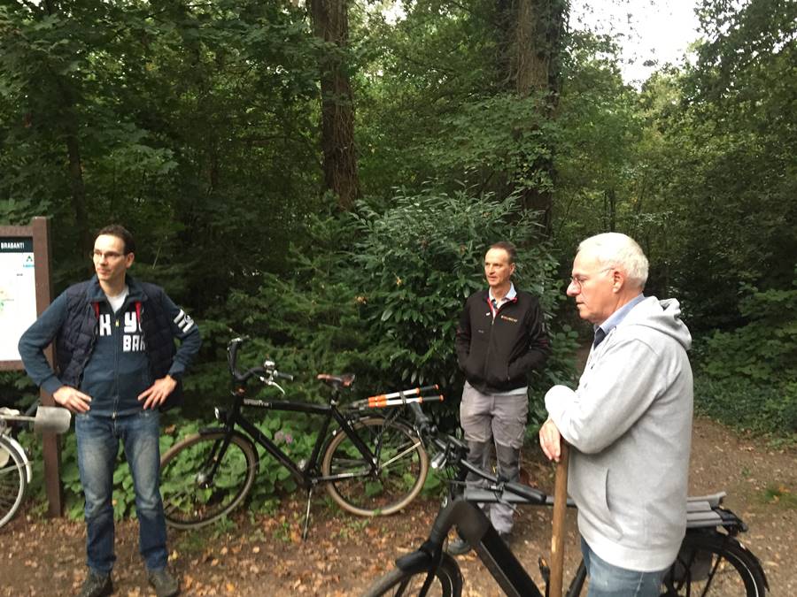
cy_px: 298
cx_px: 398
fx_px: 668
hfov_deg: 61.7
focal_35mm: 29
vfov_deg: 48.2
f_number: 2.2
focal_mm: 4.15
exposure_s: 1/33
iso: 250
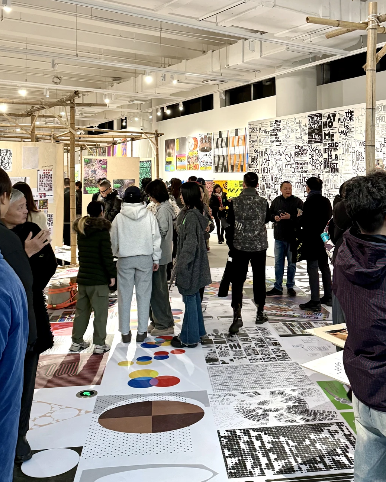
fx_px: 371
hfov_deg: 54.9
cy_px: 252
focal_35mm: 26
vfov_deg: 66.0
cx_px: 193
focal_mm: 6.76
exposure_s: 1/60
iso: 320
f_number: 1.78
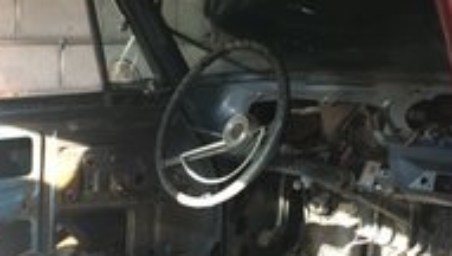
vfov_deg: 18.3
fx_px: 792
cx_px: 78
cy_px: 180
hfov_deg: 30.9
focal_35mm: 66
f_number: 2.2
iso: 80
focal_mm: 4.15
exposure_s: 1/30
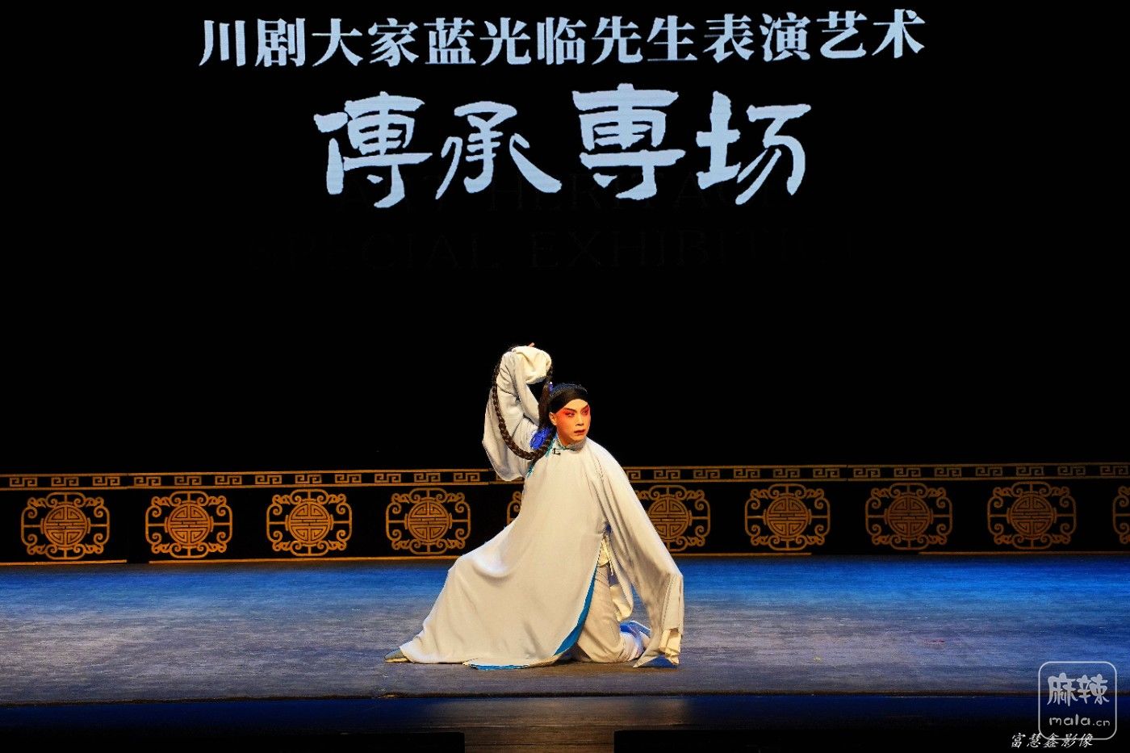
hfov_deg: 20.0
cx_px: 565
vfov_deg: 13.4
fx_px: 3201
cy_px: 376
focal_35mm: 102
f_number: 9
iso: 1250
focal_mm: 102
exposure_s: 1/160
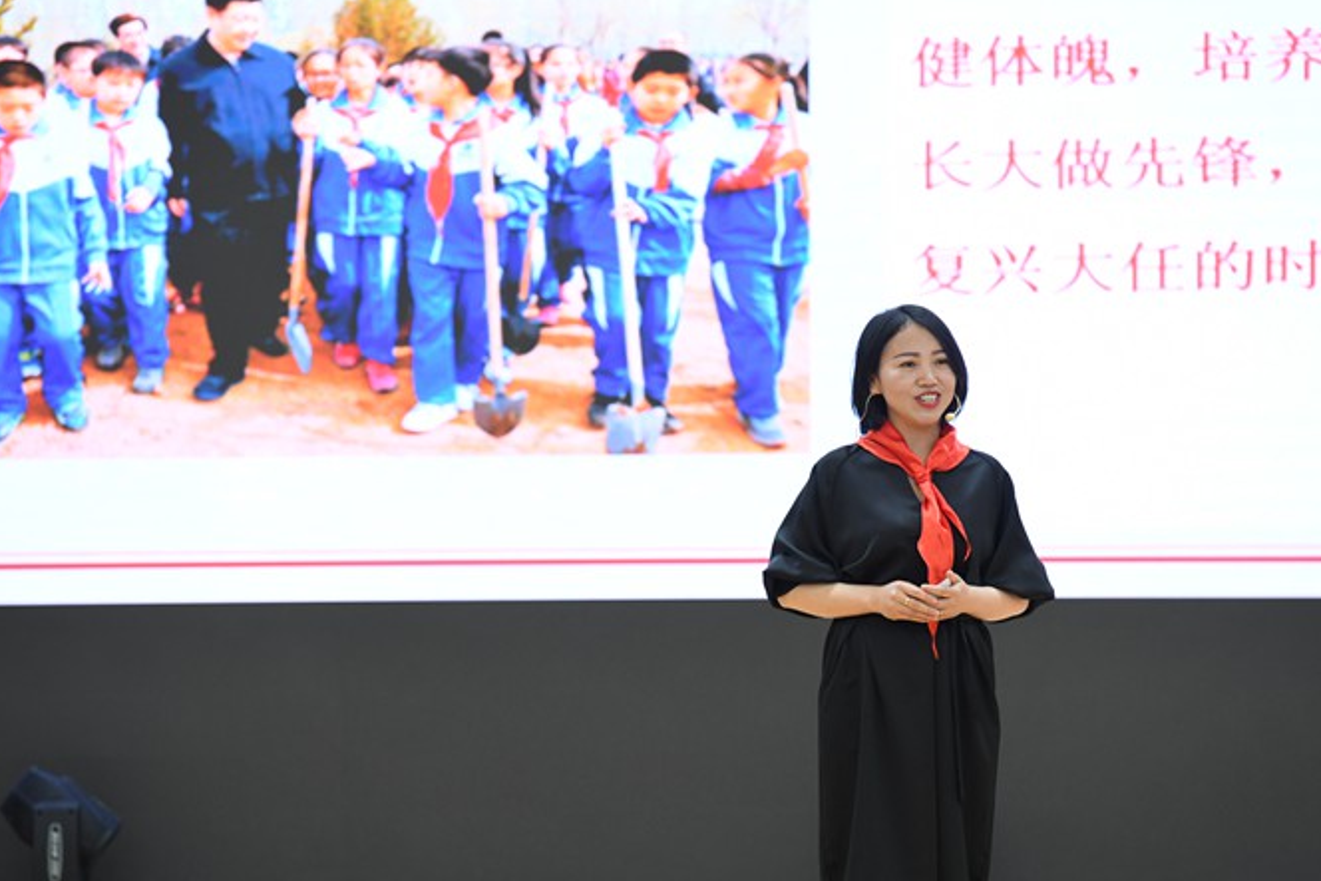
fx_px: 7157
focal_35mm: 195
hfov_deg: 10.5
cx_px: 655
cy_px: 454
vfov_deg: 7.0
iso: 1600
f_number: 4
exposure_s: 1/125
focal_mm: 185
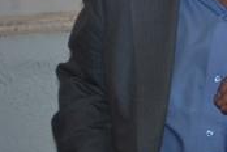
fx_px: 1338
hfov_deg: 9.6
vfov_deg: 6.4
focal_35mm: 212
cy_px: -13
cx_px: 248
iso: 200
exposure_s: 1/60
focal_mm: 55
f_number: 5.6
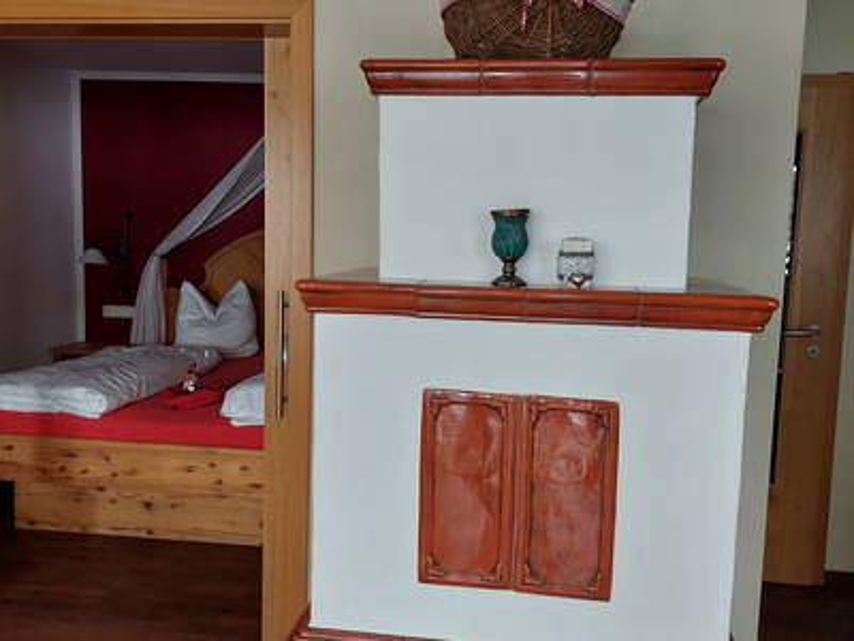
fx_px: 617
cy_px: 320
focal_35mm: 25
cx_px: 427
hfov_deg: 69.4
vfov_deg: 54.9
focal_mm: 5.23
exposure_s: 1/50
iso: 100
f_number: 1.8
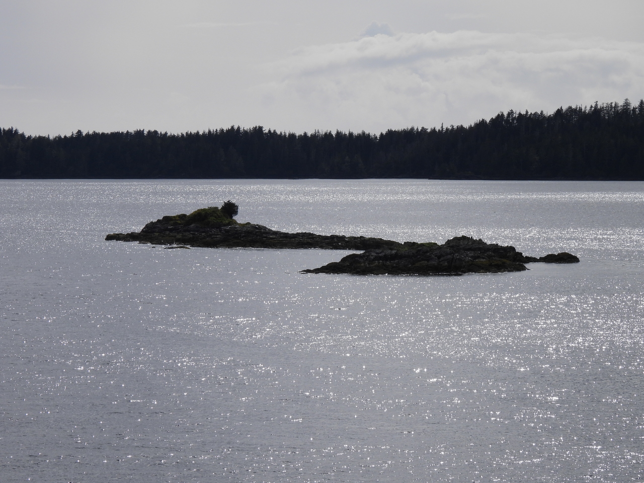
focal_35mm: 185
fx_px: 3442
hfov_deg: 10.7
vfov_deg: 8.0
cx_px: 322
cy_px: 242
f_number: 5
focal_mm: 33
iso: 100
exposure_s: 1/2000
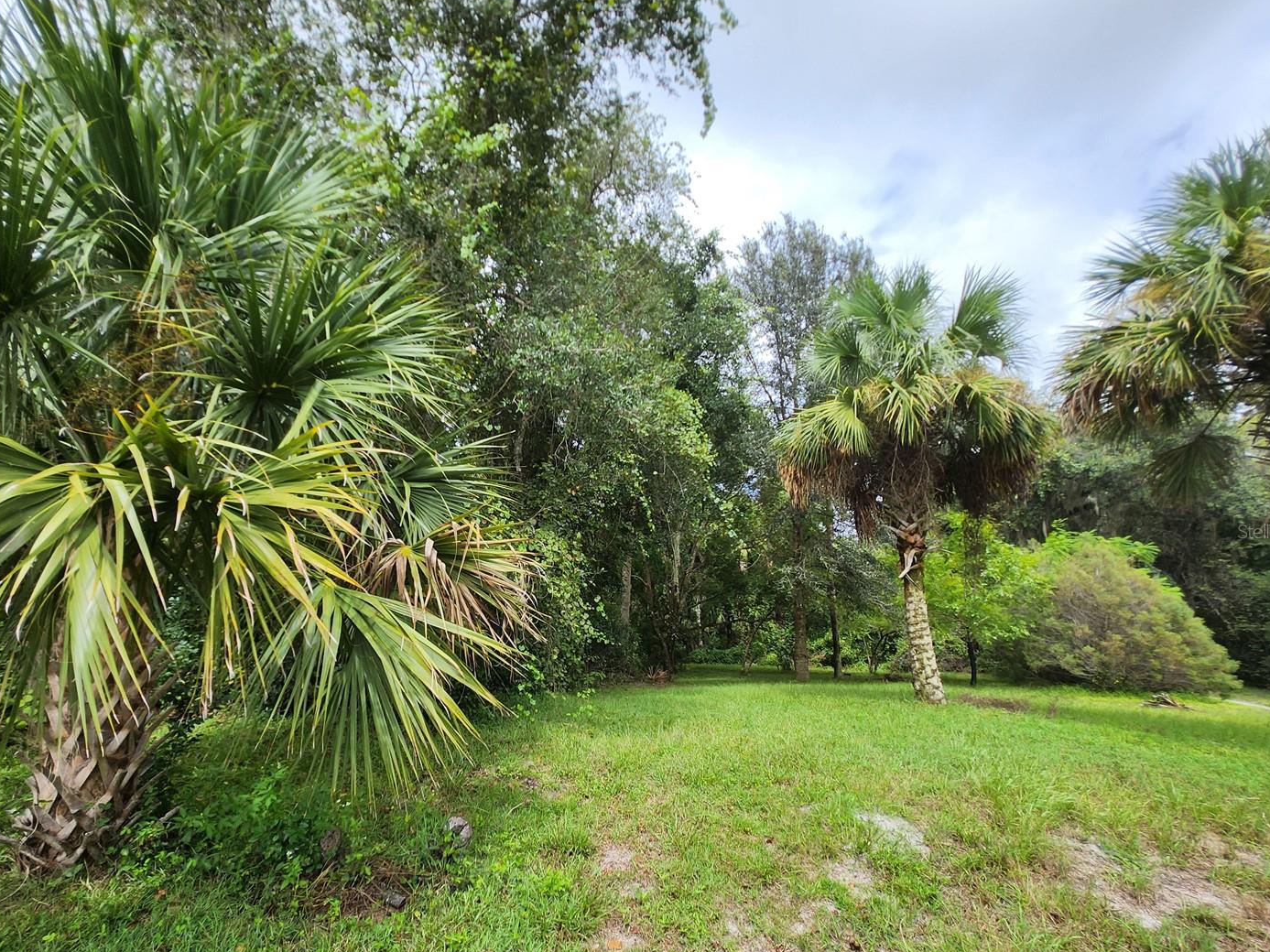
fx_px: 550
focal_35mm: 15
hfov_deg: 98.0
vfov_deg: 81.4
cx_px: 592
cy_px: 531
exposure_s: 1/604
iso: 32
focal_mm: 1.74
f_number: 2.2
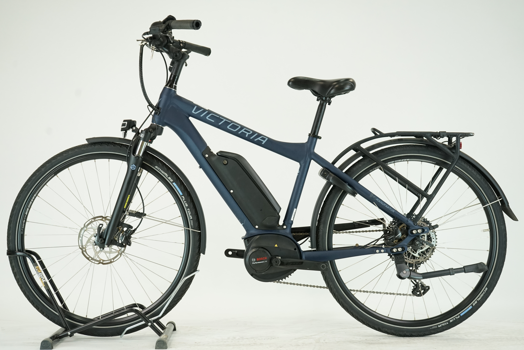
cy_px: 175
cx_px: 262
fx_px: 815
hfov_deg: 35.6
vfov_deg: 24.2
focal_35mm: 56
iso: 1600
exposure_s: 1/200
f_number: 5.6
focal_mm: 56
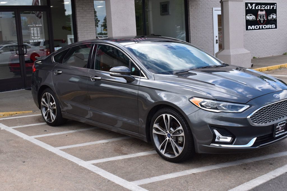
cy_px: 96
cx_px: 144
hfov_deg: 41.1
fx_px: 383
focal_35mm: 48
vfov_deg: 28.1
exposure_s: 1/320
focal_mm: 32
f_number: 10
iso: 400
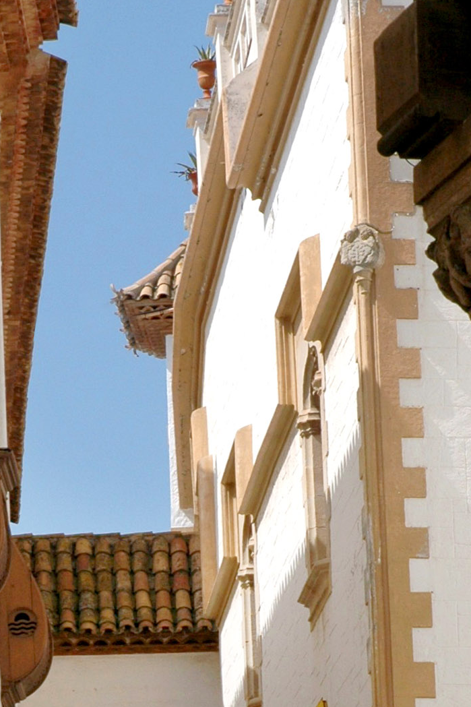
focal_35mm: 211
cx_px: 48
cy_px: 626
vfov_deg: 9.7
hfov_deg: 6.5
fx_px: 4142
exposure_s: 1/400
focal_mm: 50
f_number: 10
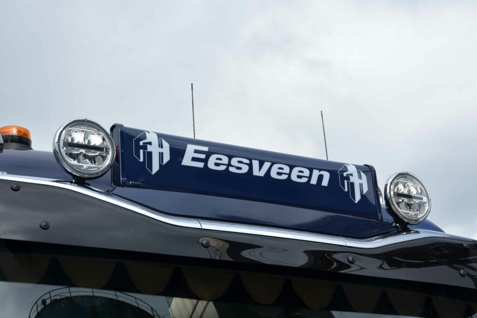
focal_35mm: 78
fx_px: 1034
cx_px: 238
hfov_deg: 26.0
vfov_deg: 17.5
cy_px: 159
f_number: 7.1
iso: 320
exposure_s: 1/800
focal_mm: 78
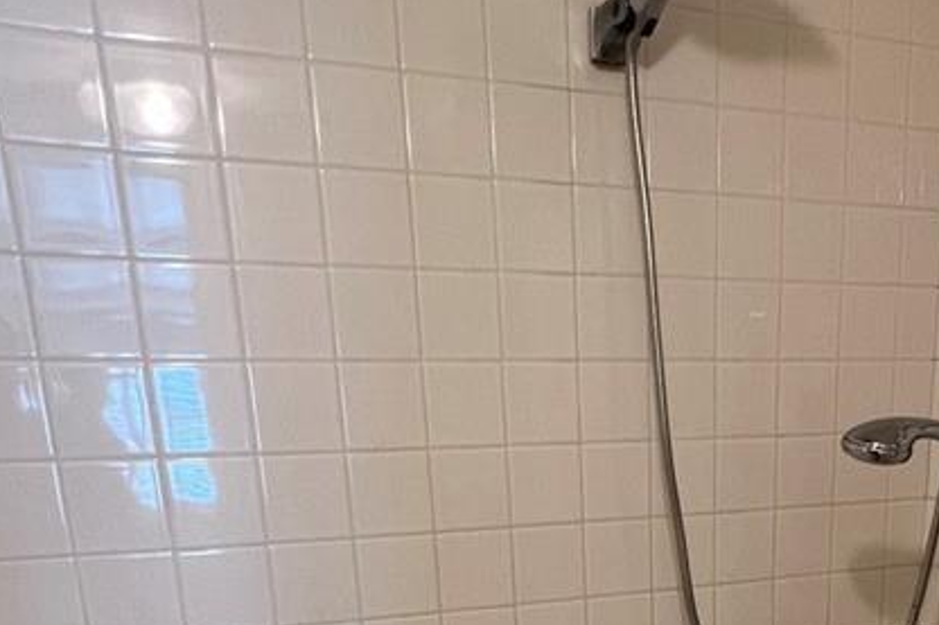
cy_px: 765
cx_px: 646
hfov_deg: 48.5
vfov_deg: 29.1
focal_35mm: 39
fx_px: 1017
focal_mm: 1.57
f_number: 1.8
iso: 160
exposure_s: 1/60
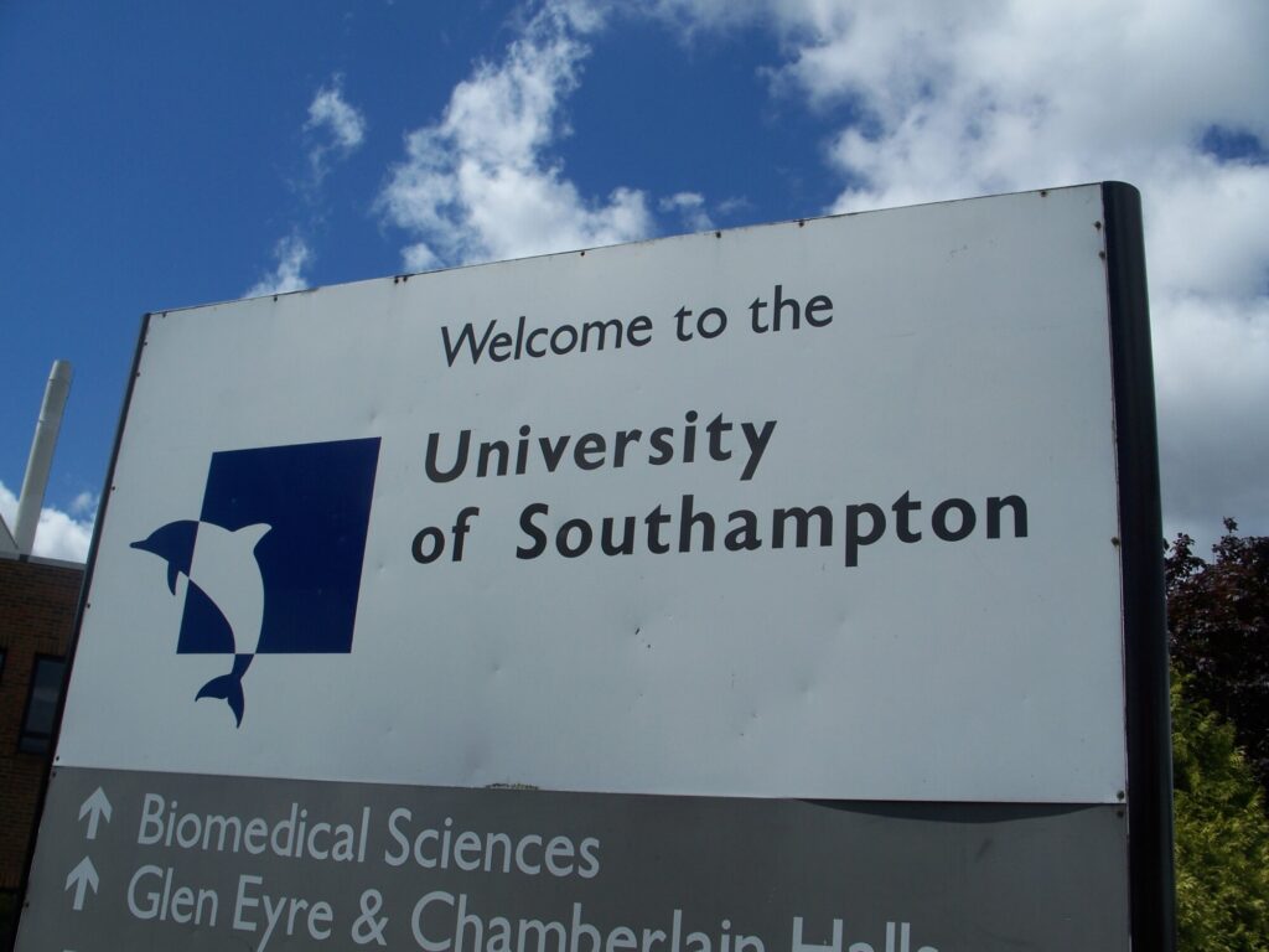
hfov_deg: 50.1
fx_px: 1356
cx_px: 634
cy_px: 476
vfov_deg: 38.7
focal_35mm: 37
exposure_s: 1/640
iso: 64
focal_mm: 7.8
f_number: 5.6
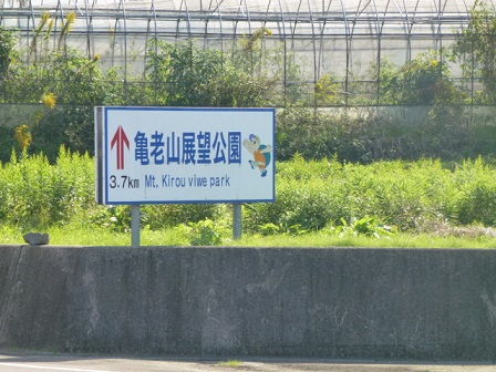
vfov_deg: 5.6
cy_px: 186
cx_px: 248
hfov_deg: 7.4
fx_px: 3811
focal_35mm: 266
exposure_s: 1/200
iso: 160
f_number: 5.6
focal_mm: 47.7
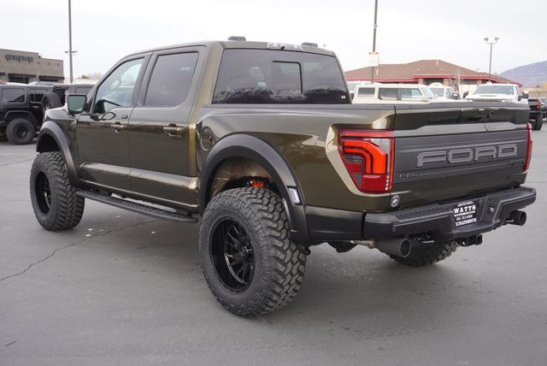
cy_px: 183
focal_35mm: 39
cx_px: 274
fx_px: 593
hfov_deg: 49.5
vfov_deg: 34.3
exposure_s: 1/80
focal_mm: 26
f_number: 5
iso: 100
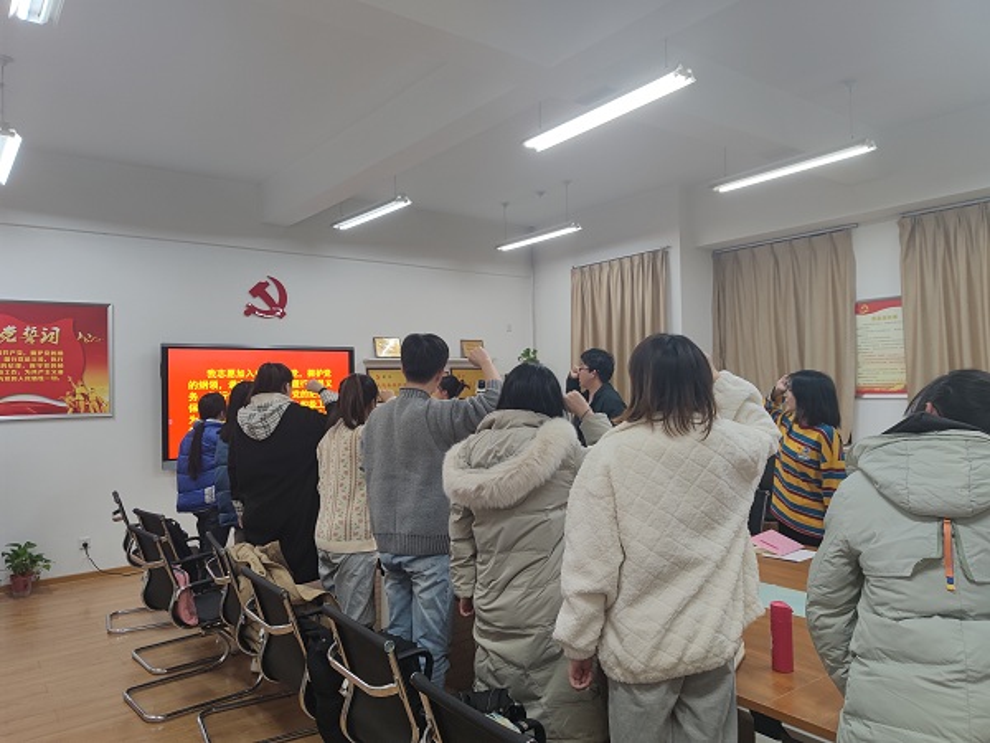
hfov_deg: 69.4
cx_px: 495
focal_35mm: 25
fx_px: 715
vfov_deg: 54.9
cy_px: 372
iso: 148
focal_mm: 6.78
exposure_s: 1/100
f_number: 1.85
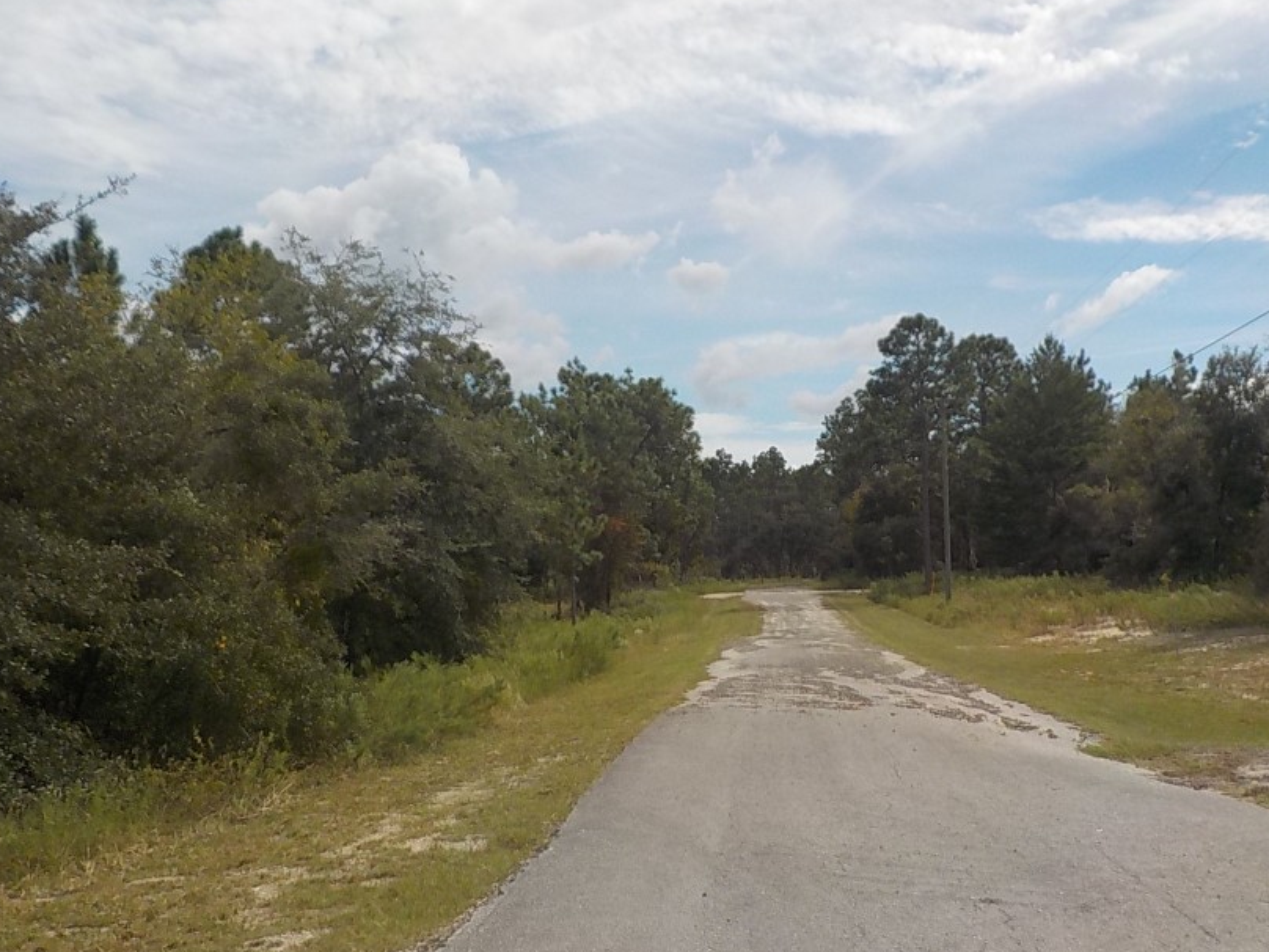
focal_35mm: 38
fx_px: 1393
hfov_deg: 48.7
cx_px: 754
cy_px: 485
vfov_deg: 37.7
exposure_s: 1/640
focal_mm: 4.1
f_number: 6.6
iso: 125
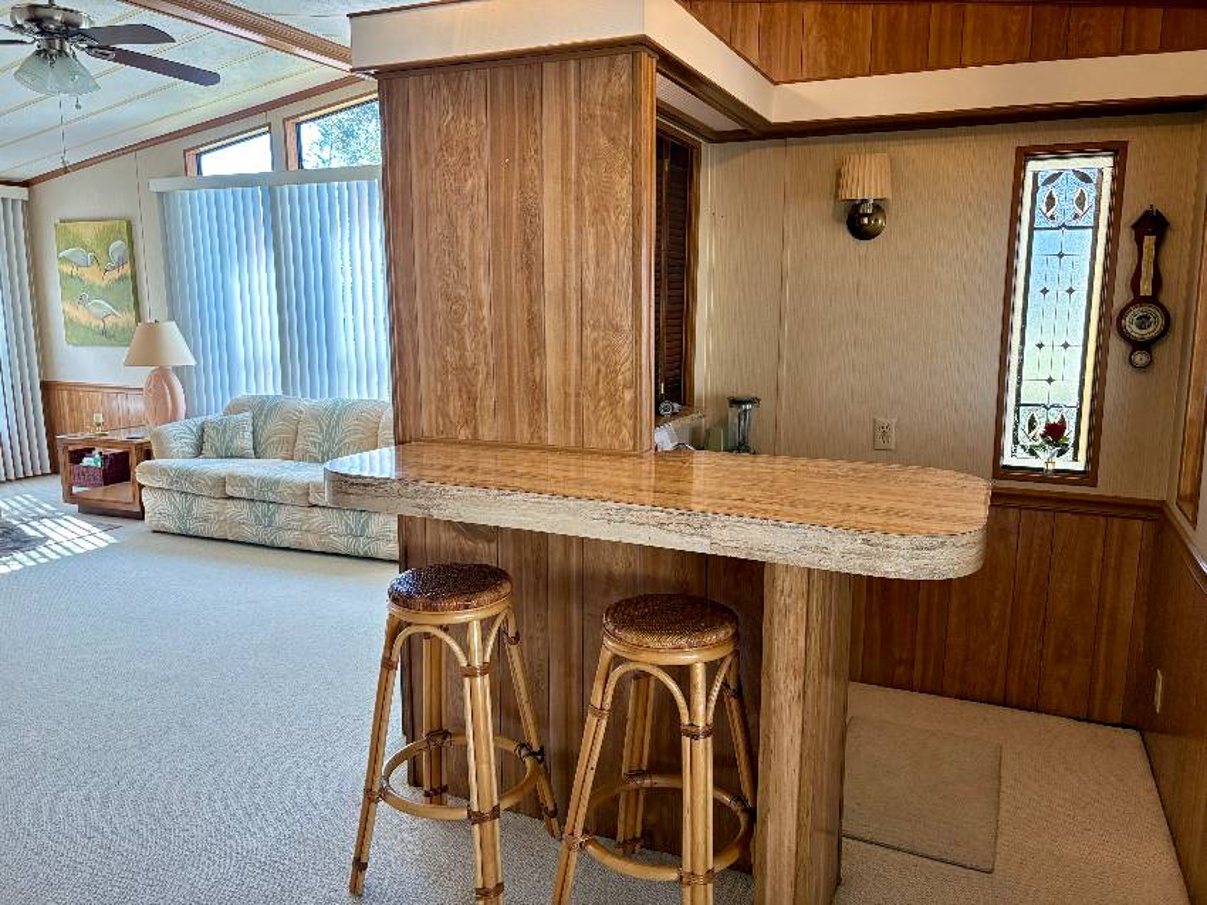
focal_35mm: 26
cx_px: 604
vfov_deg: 53.0
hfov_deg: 67.3
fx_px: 906
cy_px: 452
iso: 200
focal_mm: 5.96
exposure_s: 1/120
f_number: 1.6
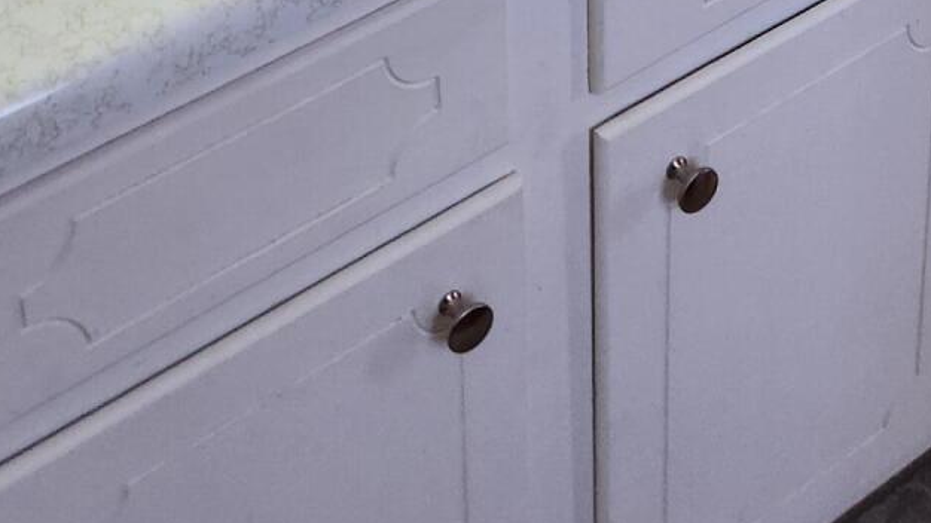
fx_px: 1975
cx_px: 577
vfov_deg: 12.2
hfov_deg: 26.5
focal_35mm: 80
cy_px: -718
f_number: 1.8
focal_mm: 5.4
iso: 200
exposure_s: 1/120
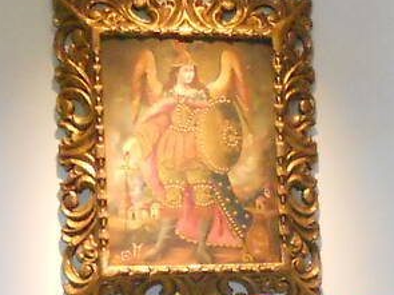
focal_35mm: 127
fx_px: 1445
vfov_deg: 11.5
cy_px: 343
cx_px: 419
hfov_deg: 15.2
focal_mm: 4.6
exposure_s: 1/80
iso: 800
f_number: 3.2
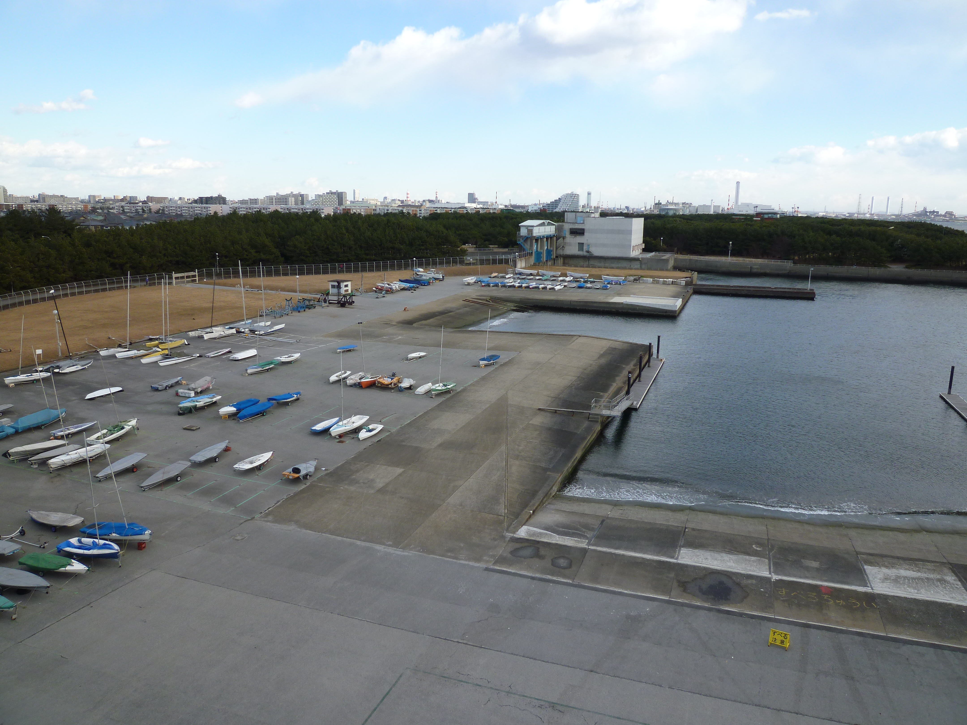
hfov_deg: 69.4
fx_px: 698
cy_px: 362
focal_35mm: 25
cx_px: 484
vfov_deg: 54.9
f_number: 4
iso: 80
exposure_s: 1/250
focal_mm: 4.5
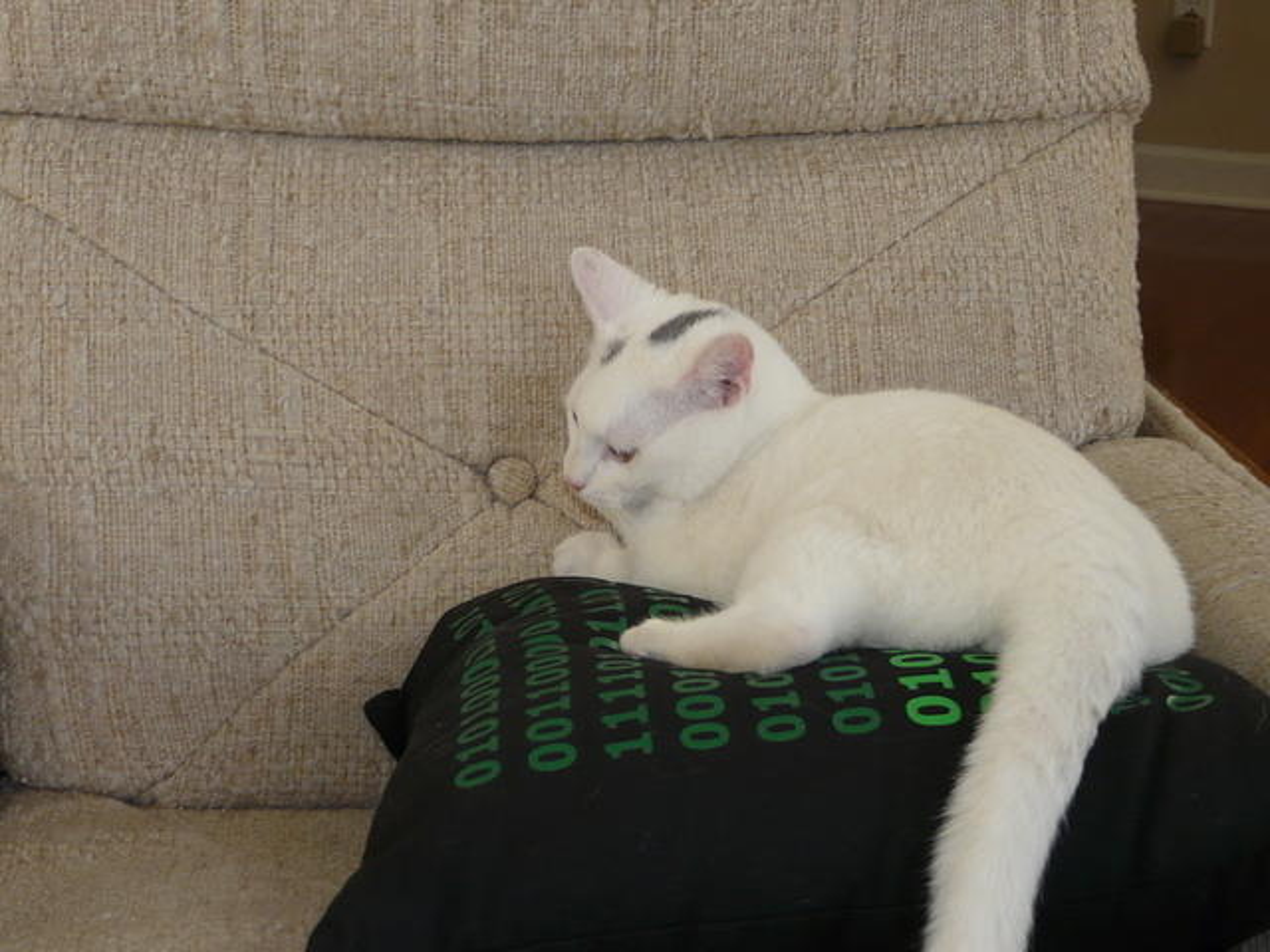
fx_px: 2605
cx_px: 635
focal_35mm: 71
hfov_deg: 27.4
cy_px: 476
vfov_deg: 20.7
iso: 100
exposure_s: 1/50
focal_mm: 9.2
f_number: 3.2
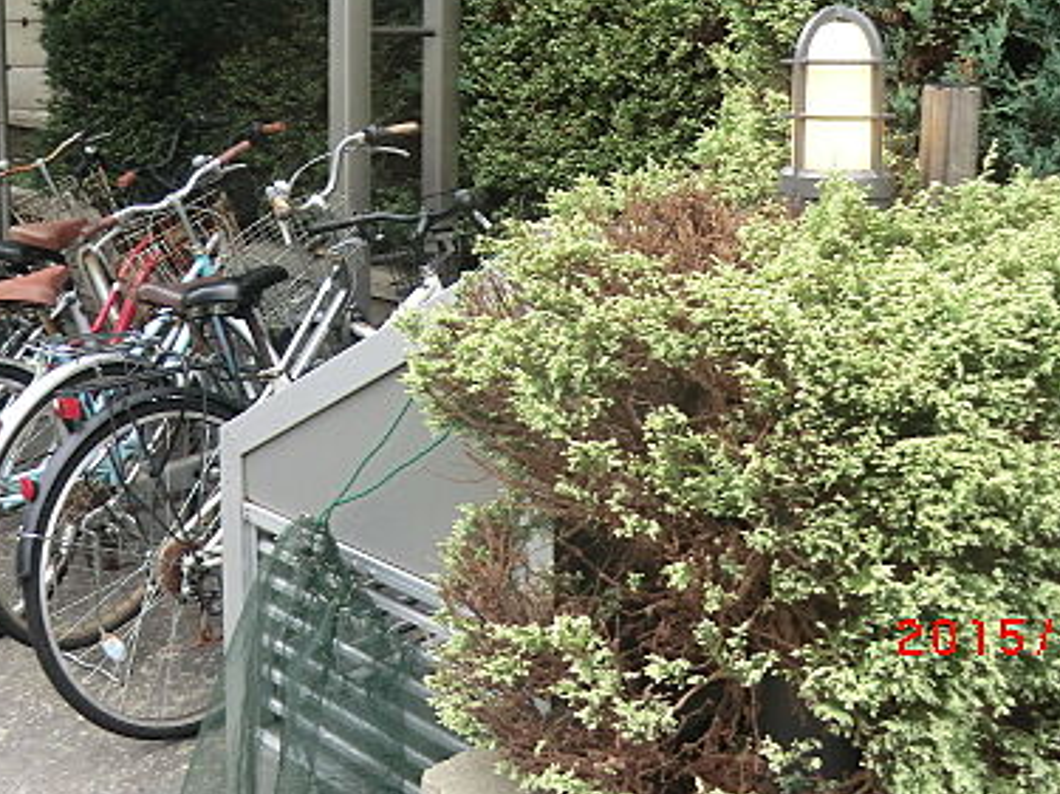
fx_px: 1255
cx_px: 407
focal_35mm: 41
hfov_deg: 45.5
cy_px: 164
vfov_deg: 34.1
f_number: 3.2
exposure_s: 1/100
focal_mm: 4.3
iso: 80
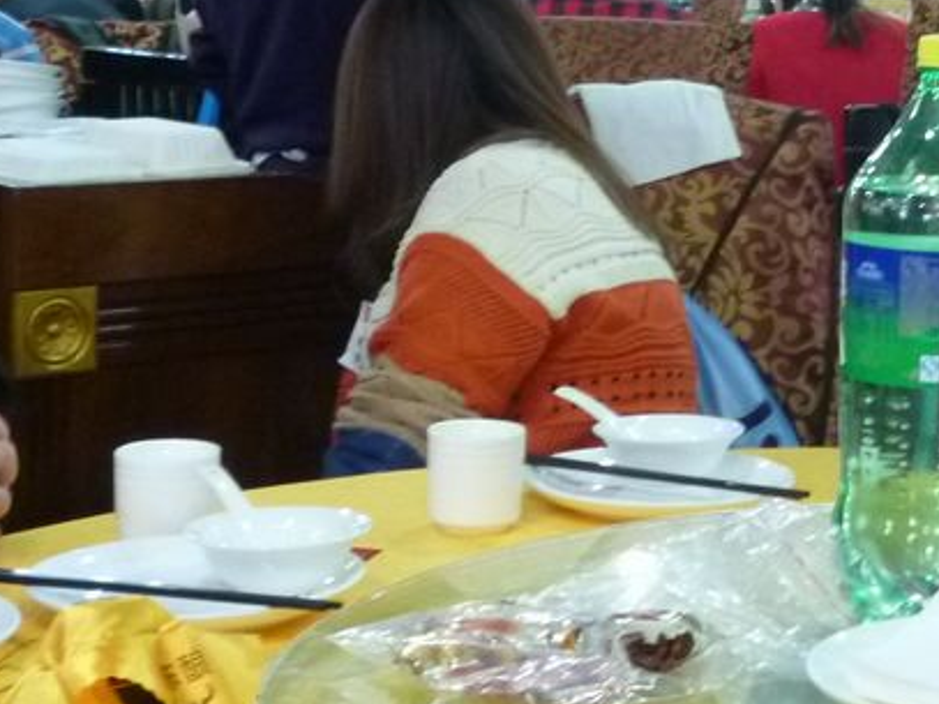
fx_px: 2386
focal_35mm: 88
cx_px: 907
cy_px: 122
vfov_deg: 16.6
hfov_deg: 21.6
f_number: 3.1
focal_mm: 5
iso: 400
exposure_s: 1/8
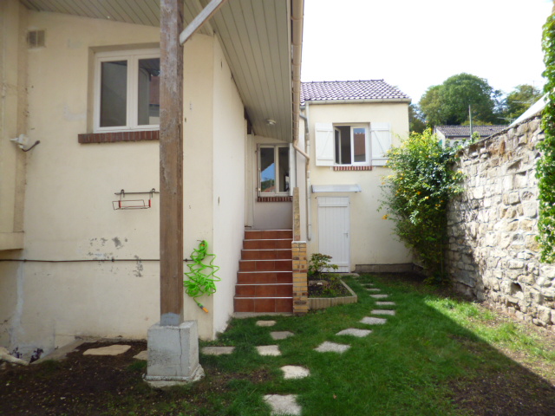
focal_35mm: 24
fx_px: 385
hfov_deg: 71.6
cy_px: 208
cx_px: 278
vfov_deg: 56.8
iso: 100
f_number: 2.5
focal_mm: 4.3
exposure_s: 1/500
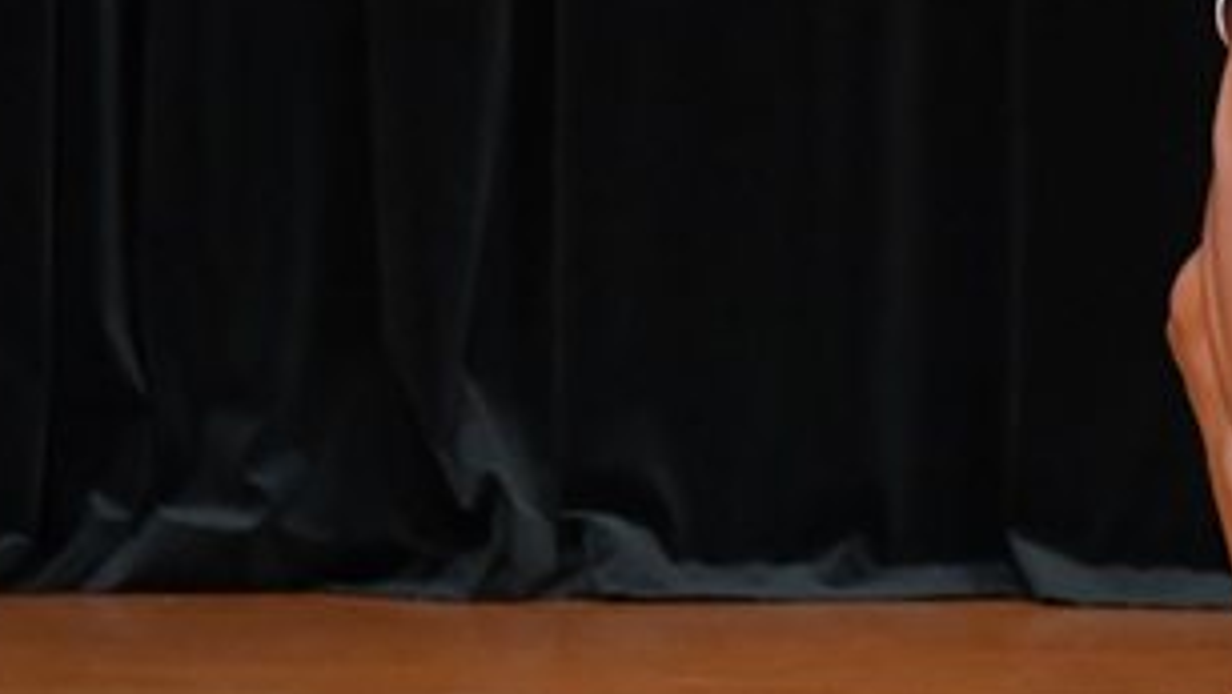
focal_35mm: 753
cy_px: -16
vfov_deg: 1.6
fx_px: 24609
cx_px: 1431
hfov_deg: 2.9
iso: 4000
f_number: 5.6
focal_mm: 190
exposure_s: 1/400
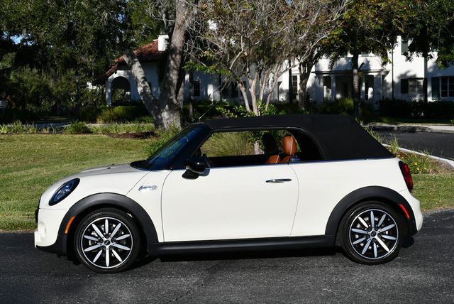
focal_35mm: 60
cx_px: 227
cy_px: 152
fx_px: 757
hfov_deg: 33.4
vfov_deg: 22.7
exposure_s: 1/400
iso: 100
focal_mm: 30
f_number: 10
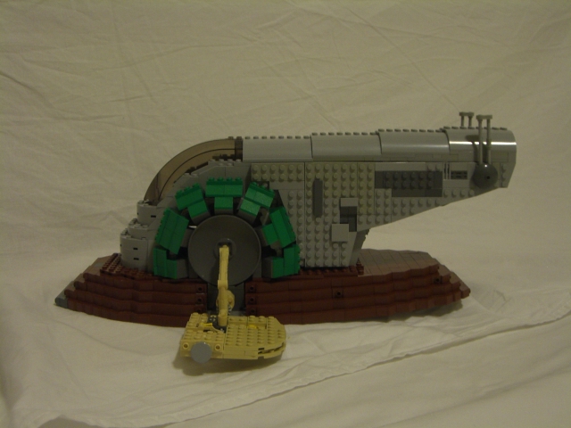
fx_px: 775
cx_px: 286
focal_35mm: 47
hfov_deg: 40.4
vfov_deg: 30.9
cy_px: 214
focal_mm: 7.6
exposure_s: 1/8
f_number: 3
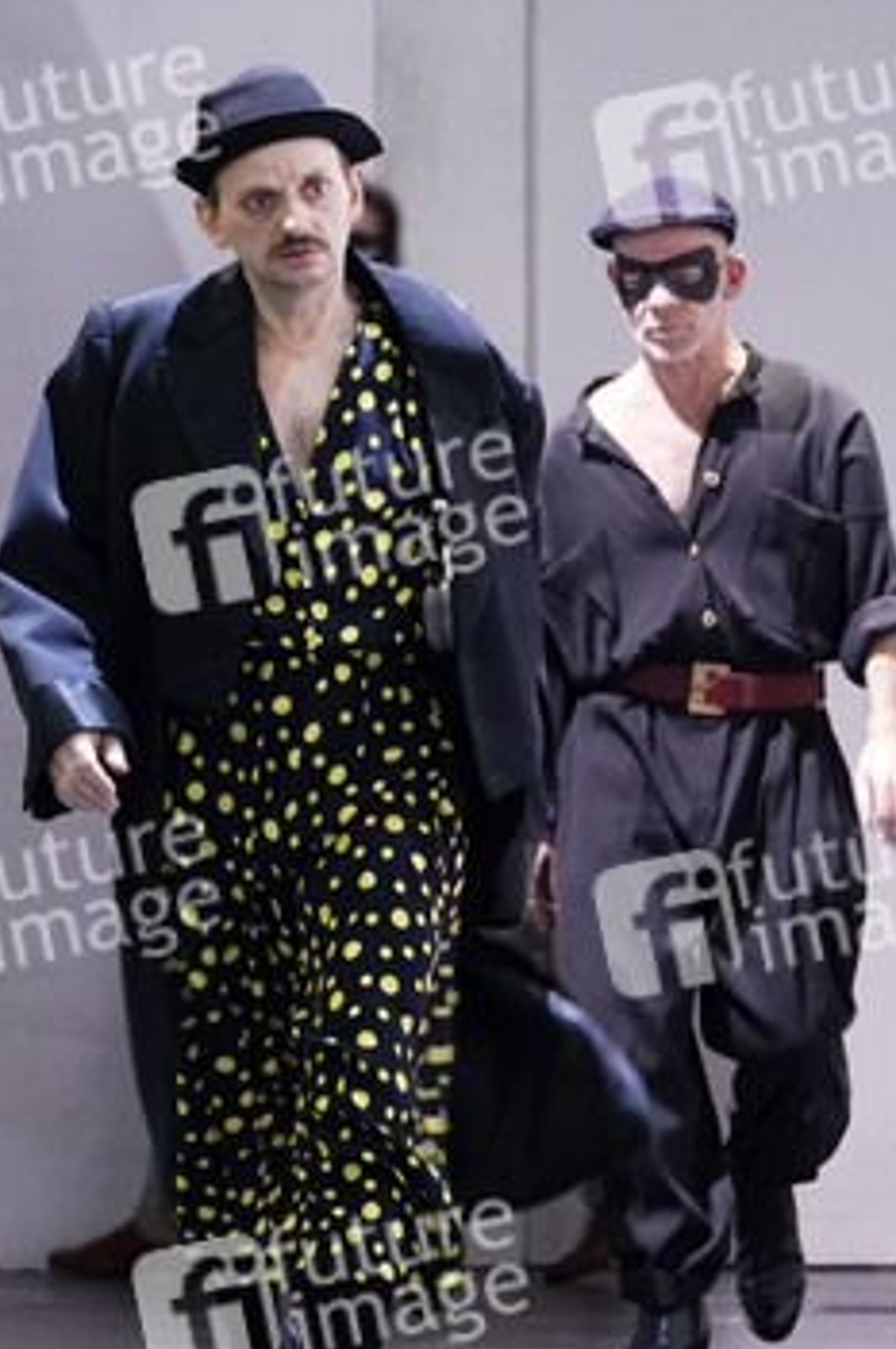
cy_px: 715
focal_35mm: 228
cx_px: 442
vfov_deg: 9.0
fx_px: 8537
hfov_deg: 6.0
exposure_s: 1/60
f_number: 6.3
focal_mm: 200
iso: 3200
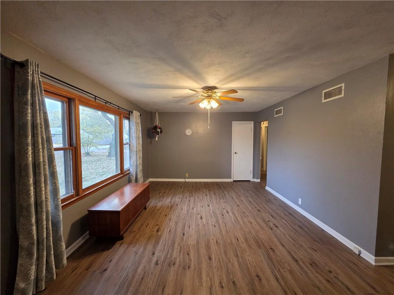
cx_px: 197
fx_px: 148
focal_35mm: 13
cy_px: 148
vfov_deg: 89.9
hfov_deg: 106.2
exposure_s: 1/60
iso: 250
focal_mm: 2.2
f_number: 2.2
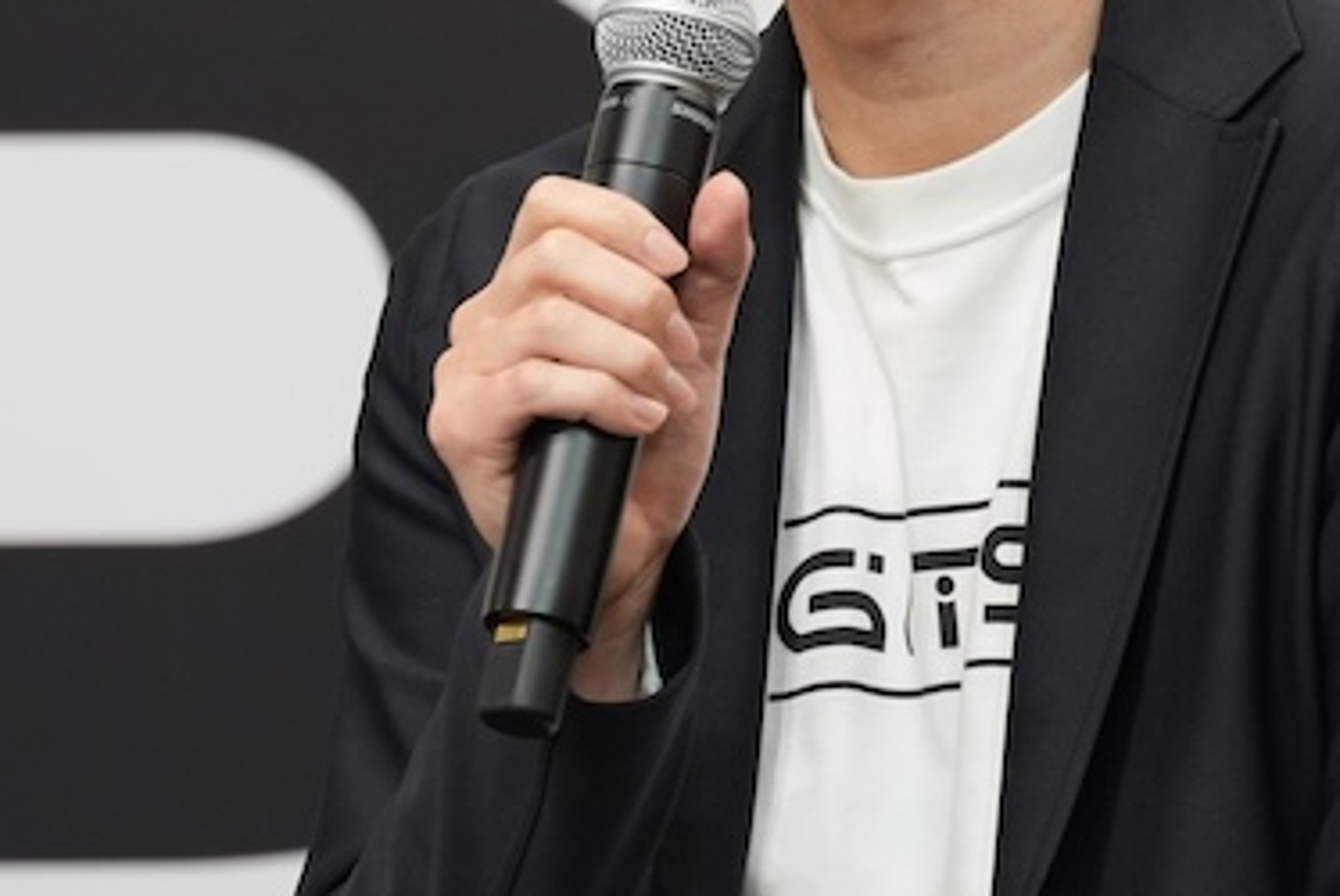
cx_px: 788
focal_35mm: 821
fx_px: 30582
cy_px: -63
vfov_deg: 1.7
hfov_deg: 2.5
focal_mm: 300
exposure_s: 1/30
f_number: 9
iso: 2500
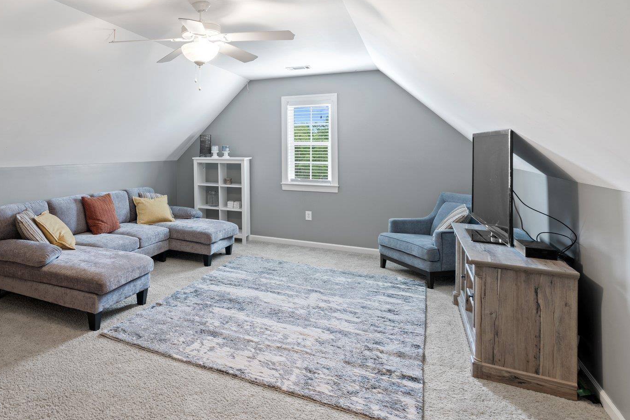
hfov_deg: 69.0
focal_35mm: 24
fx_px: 420
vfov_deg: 52.5
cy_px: 156
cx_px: 158
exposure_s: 8
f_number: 8
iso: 250
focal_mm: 16
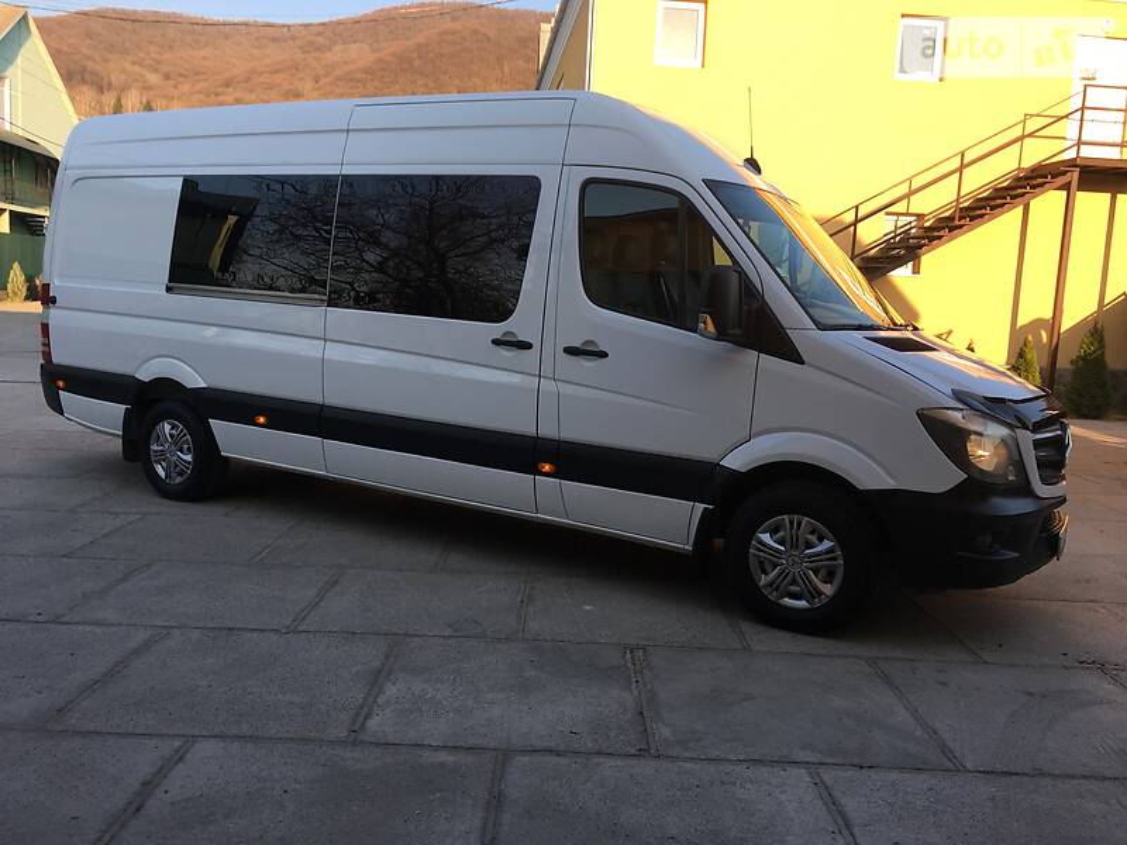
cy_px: 422
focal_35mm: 29
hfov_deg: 61.7
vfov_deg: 48.2
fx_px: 944
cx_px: 564
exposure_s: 1/364
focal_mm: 4.2
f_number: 2.2
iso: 25
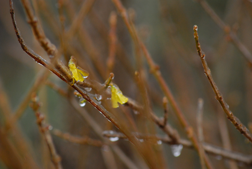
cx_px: 126
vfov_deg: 4.7
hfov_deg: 7.0
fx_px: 2052
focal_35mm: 292
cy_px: 84
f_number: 7.1
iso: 800
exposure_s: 1/320
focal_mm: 195
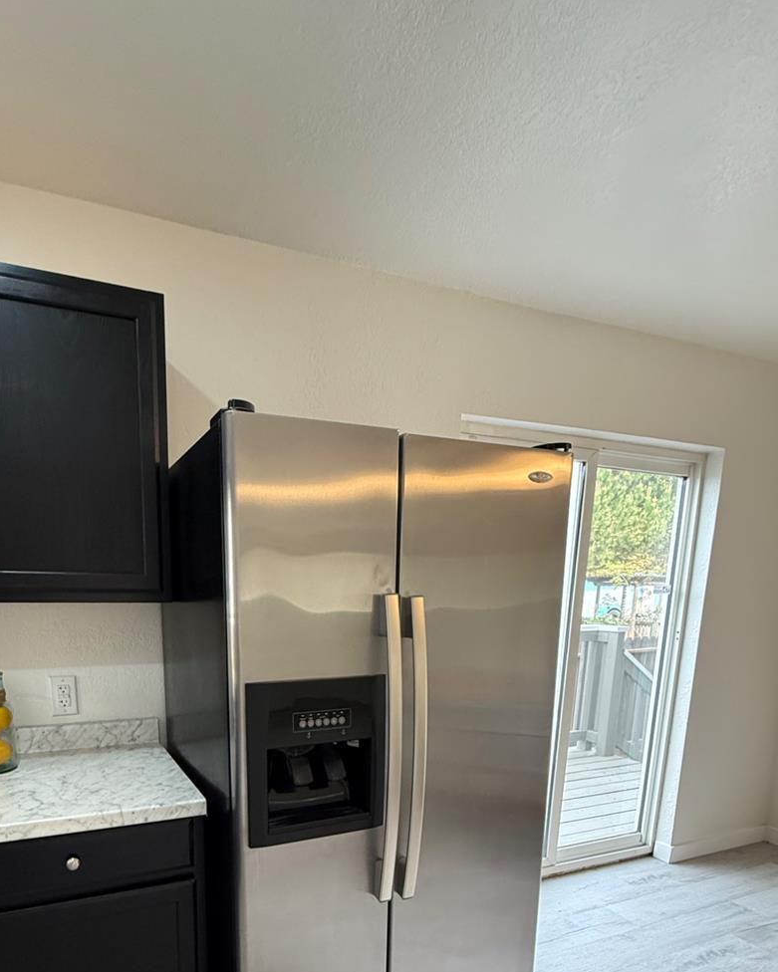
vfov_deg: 72.9
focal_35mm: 21
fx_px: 604
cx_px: 286
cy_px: 714
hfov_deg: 64.5
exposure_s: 1/120
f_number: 2.2
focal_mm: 2.22
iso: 320
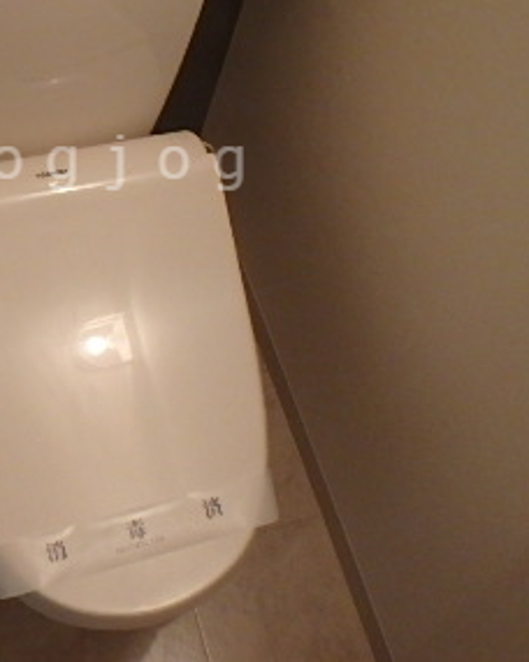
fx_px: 900
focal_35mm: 46
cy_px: 163
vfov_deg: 39.2
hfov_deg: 31.8
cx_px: 97
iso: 500
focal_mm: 3.7
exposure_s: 1/30
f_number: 3.5
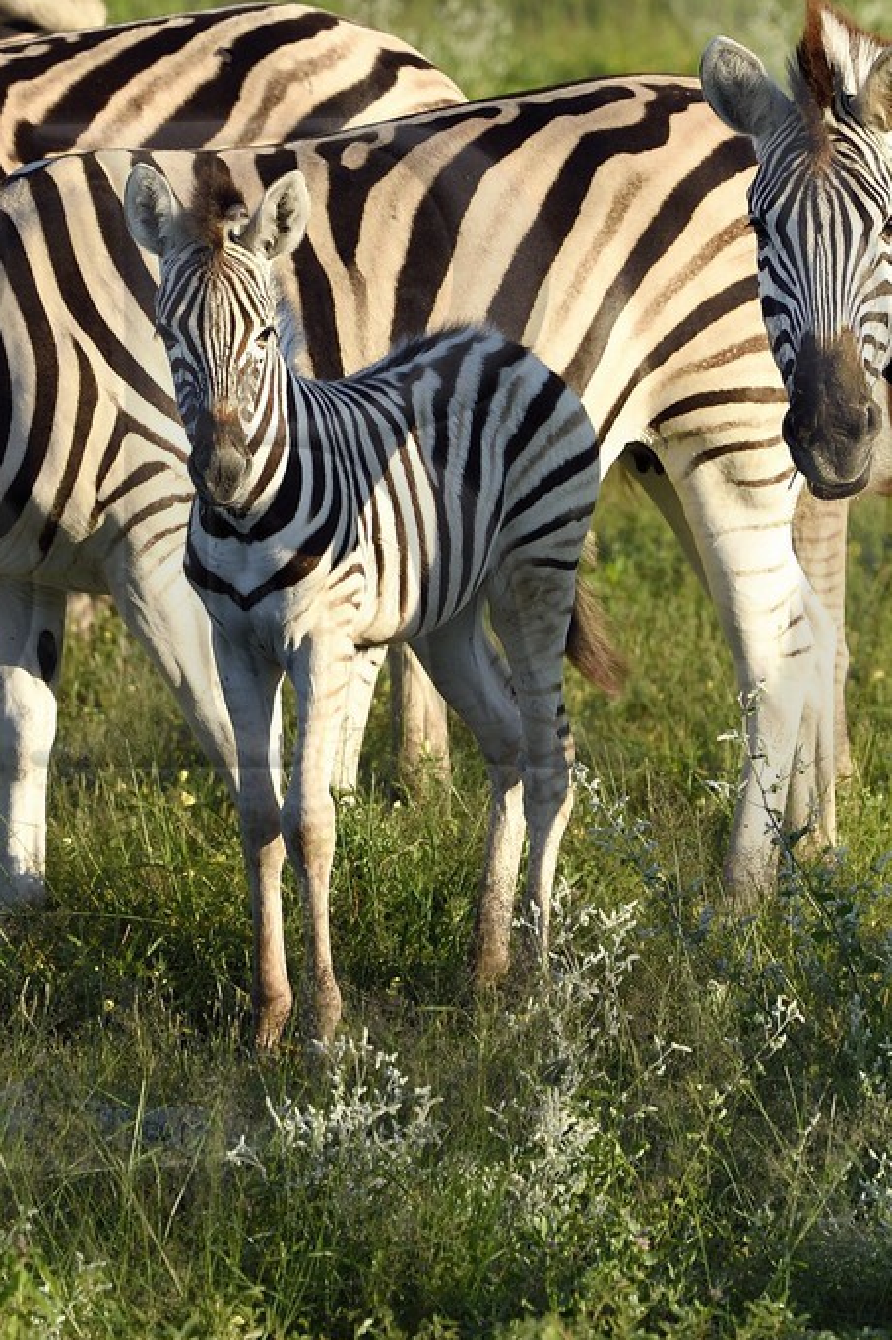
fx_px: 24503
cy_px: 447
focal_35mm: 659
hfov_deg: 2.1
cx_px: 75
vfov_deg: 3.1
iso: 400
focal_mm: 280
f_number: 6.3
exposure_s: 1/800
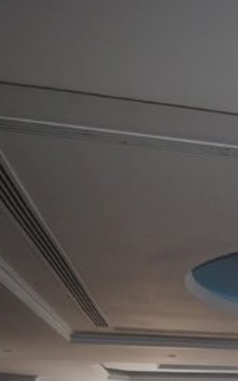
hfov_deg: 16.4
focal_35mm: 64
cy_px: 471
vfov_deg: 27.6
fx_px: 665
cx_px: 450
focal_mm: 10
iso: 200
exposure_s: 1/60
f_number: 3.5
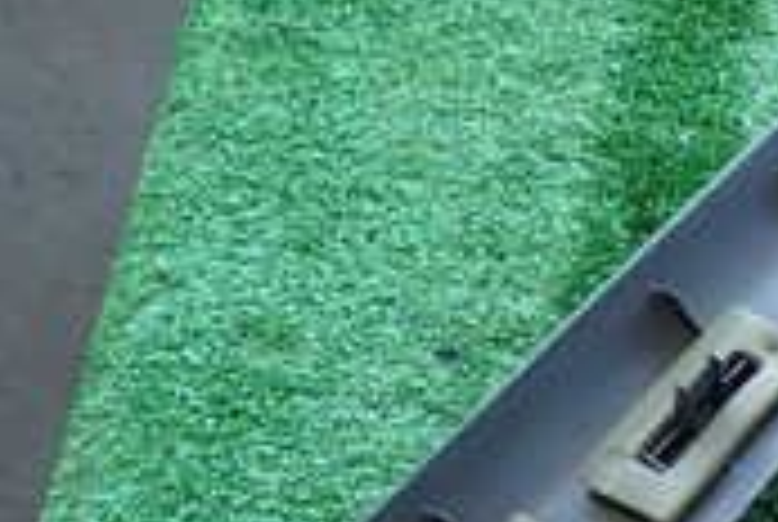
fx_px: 2338
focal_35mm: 108
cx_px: 1237
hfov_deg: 16.8
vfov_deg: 12.7
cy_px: 320
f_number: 2.3
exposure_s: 1/50
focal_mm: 5.4
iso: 200
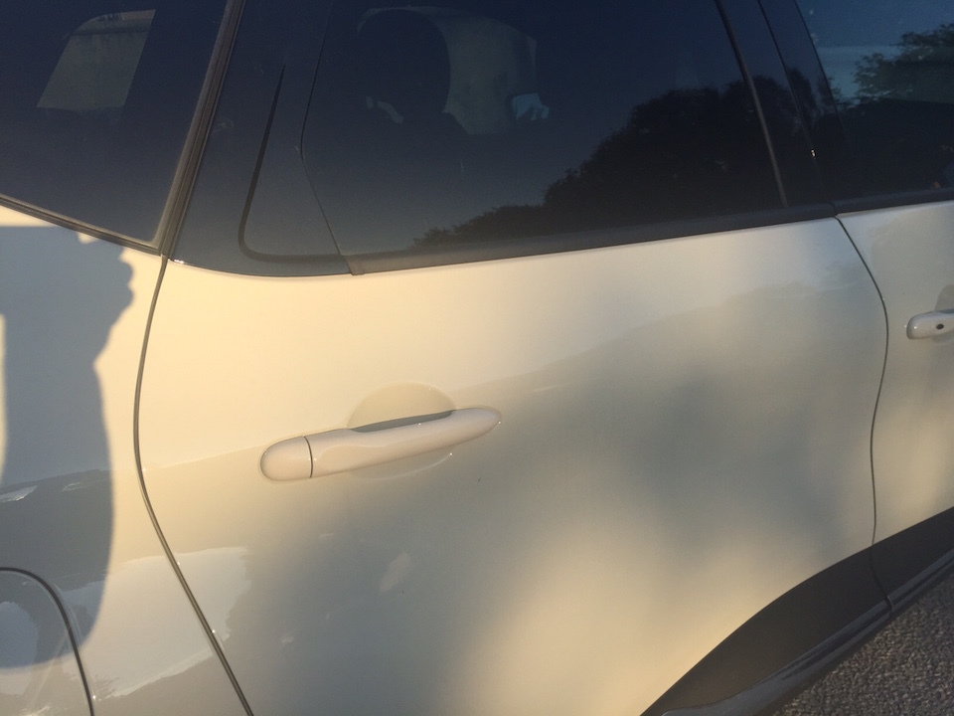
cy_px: 358
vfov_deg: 48.2
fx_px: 799
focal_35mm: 29
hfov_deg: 61.7
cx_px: 477
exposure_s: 1/1412
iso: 32
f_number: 2.2
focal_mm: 4.15
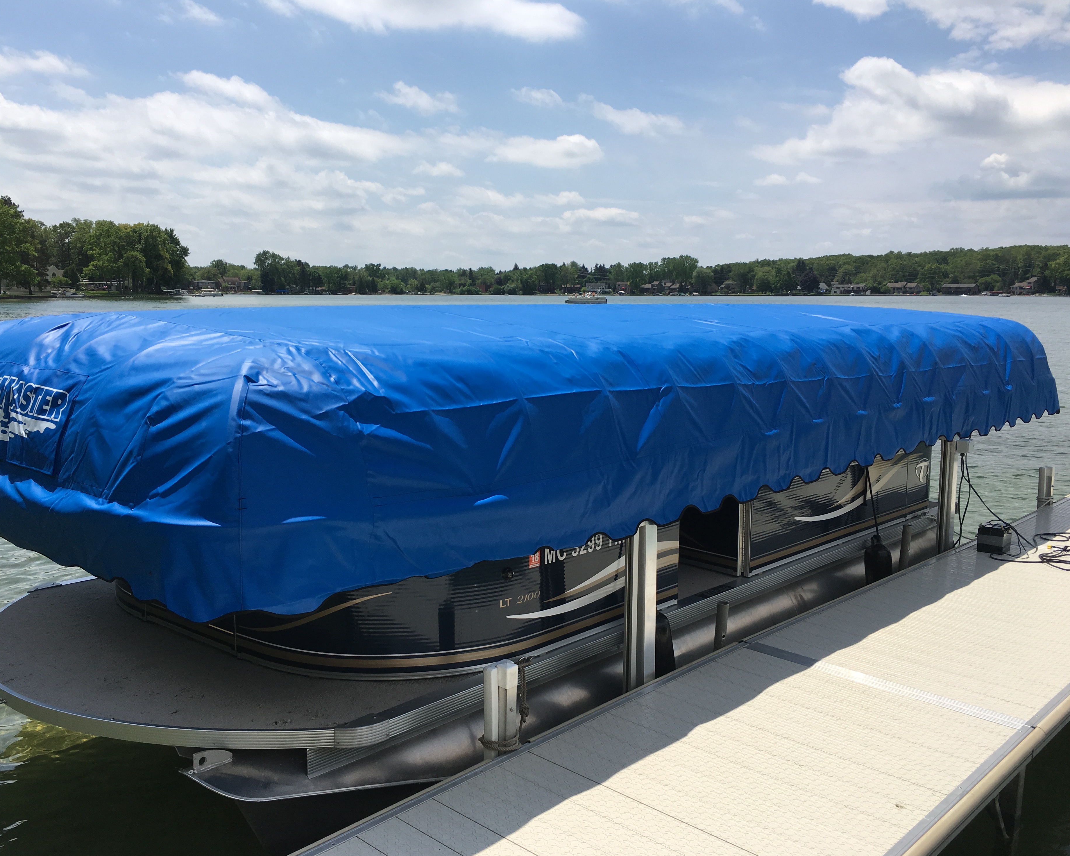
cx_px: 498
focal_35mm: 31
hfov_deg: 57.1
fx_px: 982
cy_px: 432
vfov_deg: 47.1
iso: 25
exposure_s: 1/2137
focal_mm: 4.15
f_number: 2.2
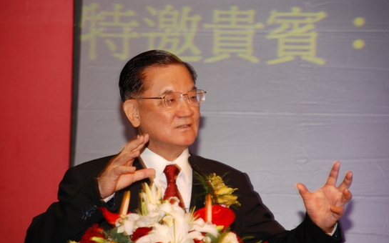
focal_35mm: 208
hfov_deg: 10.1
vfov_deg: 6.3
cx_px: 194
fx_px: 2200
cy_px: 129
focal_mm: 135
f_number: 6.3
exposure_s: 1/60
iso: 400
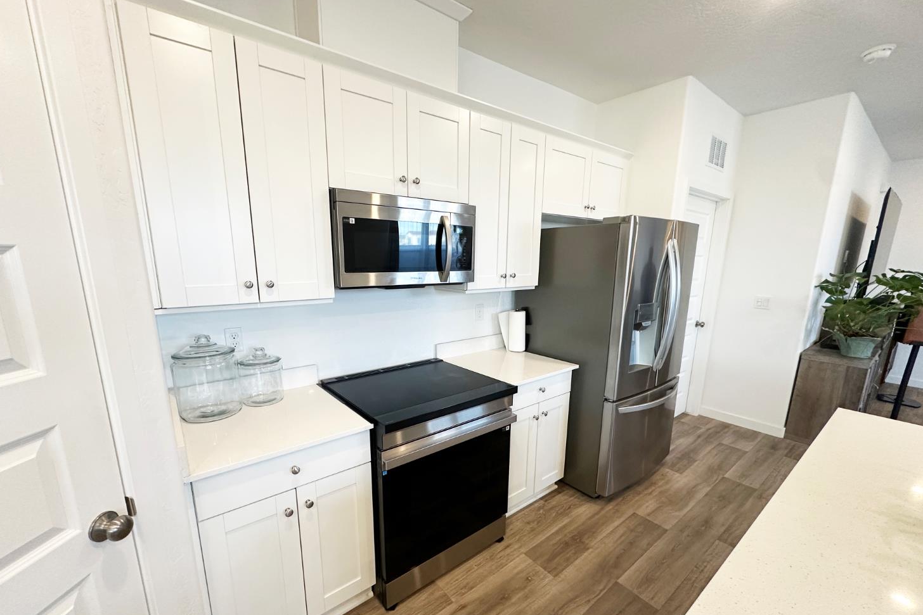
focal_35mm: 15
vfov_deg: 77.1
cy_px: 341
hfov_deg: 100.4
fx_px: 385
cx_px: 450
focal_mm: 2.22
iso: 250
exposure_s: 1/120
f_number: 2.2
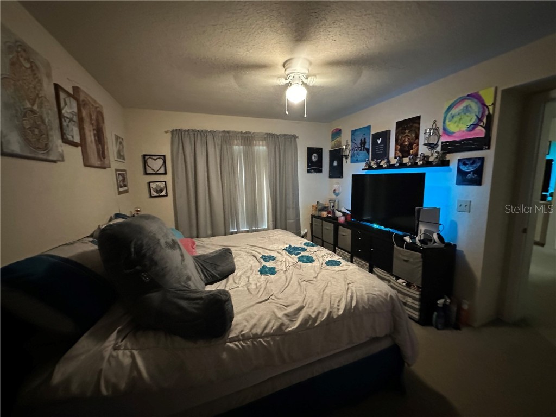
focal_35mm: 14
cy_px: 208
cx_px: 278
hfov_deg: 102.1
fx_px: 225
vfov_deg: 85.7
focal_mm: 2.22
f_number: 2.2
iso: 1250
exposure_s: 1/40
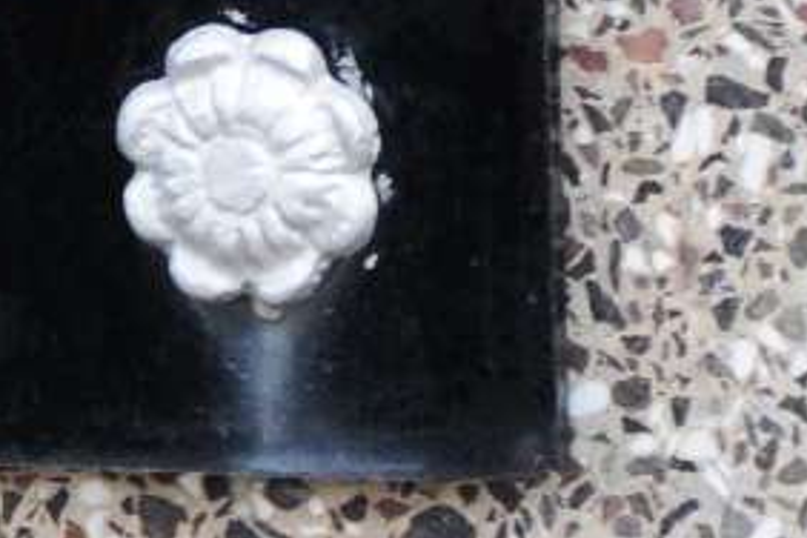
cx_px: -1271
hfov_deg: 1.1
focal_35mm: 1939
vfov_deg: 0.7
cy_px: -879
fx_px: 43463
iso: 500
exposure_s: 1/200
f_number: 7.1
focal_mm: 170
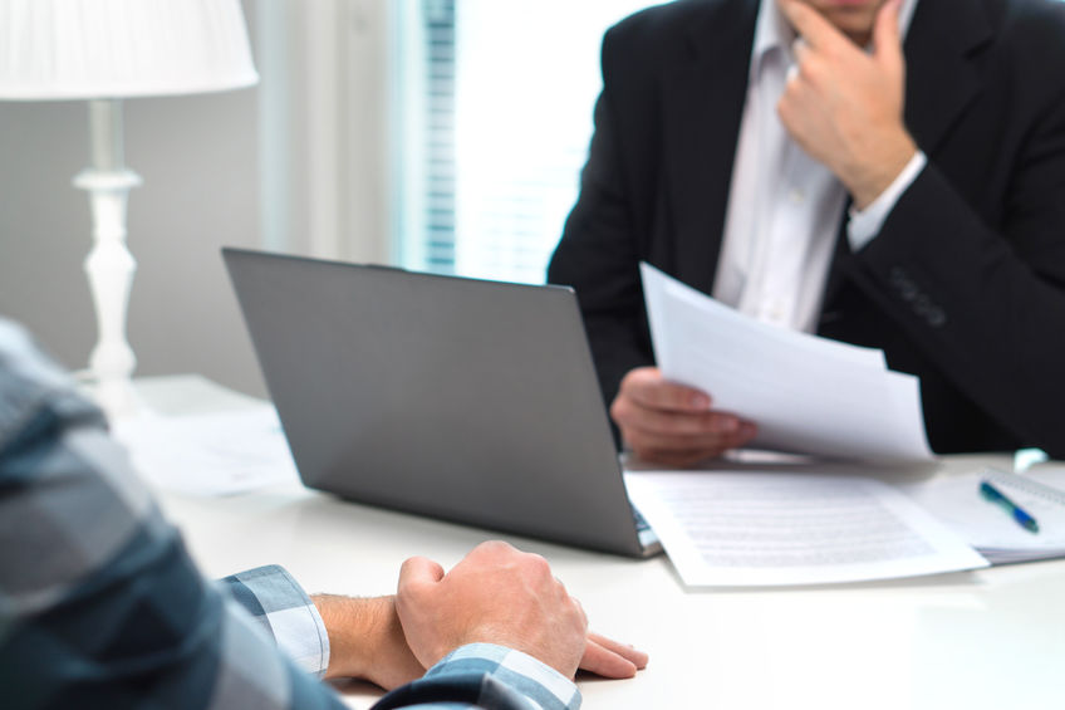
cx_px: 532
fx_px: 2218
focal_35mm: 75
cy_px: 355
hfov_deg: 27.0
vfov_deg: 18.2
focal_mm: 50
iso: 100
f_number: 2.8
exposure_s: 1/50
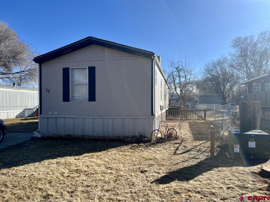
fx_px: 203
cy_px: 101
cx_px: 135
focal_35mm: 26
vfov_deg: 53.1
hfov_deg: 67.3
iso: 50
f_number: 1.5
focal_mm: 5.7
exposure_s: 1/3356
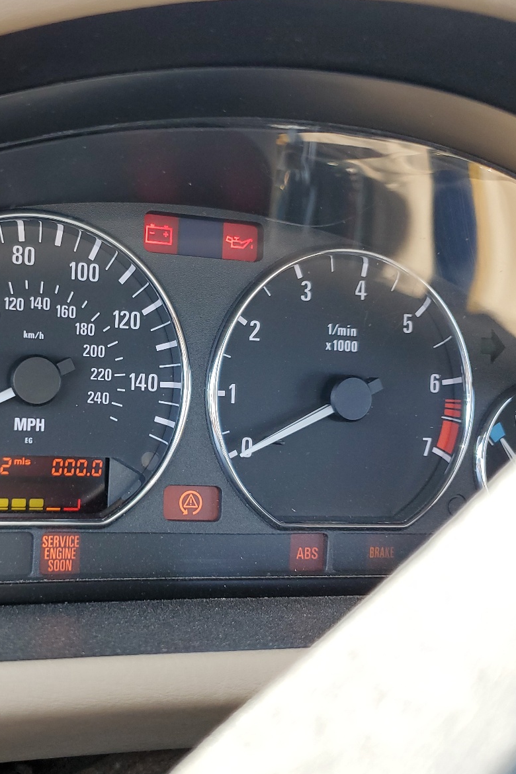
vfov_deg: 51.9
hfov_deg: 34.7
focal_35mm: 37
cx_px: 96
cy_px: 391
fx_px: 795
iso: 63
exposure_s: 1/120
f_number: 1.5
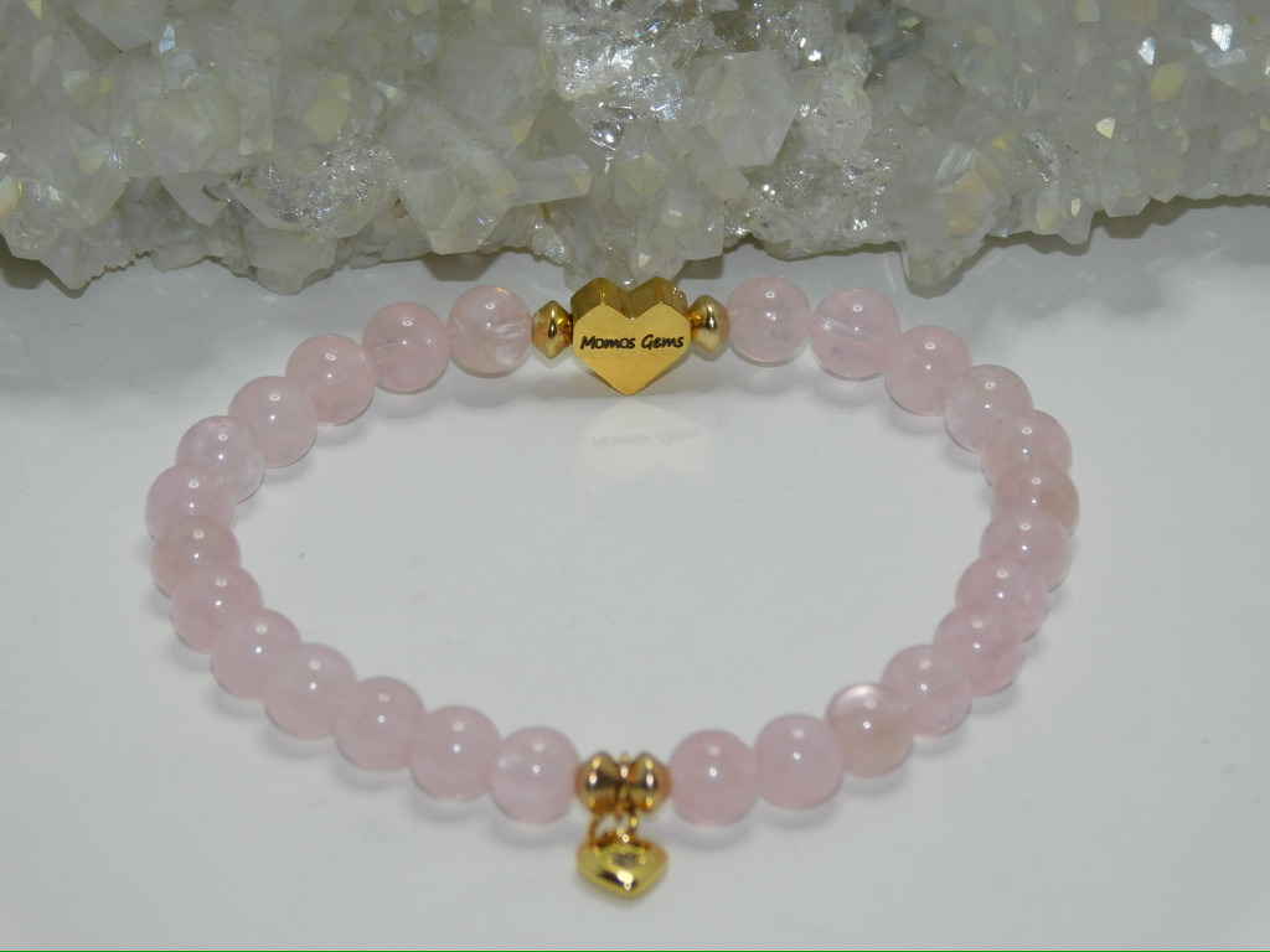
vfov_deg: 6.4
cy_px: 476
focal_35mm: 232
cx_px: 635
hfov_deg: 8.5
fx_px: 8512
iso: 160
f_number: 5.6
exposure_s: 1/60
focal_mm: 41.3
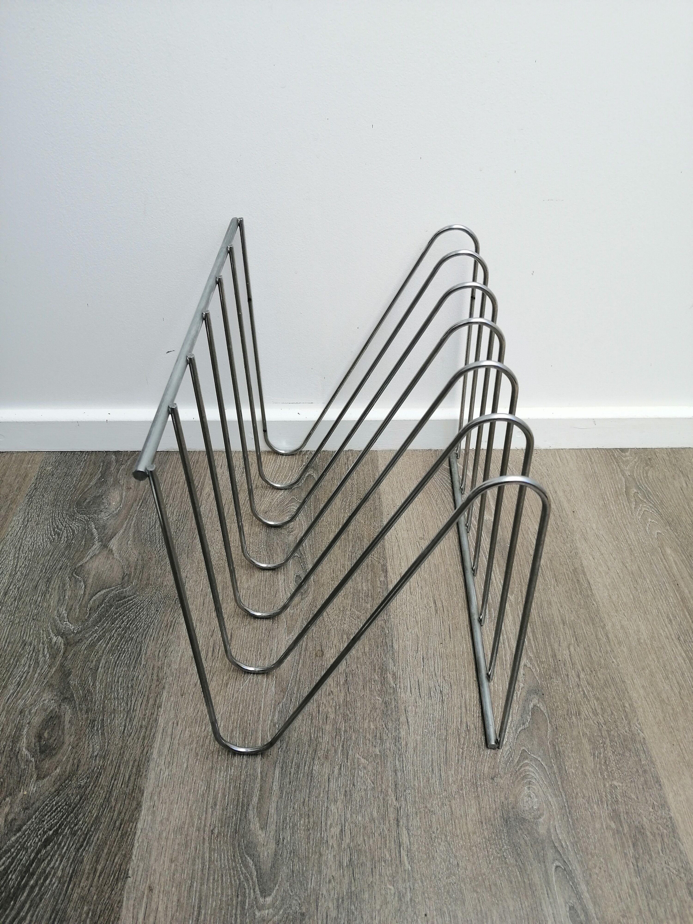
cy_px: 462
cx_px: 346
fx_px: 721
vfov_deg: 65.3
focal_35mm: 27
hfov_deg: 51.4
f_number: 1.8
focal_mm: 3.95
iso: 50
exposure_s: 1/100
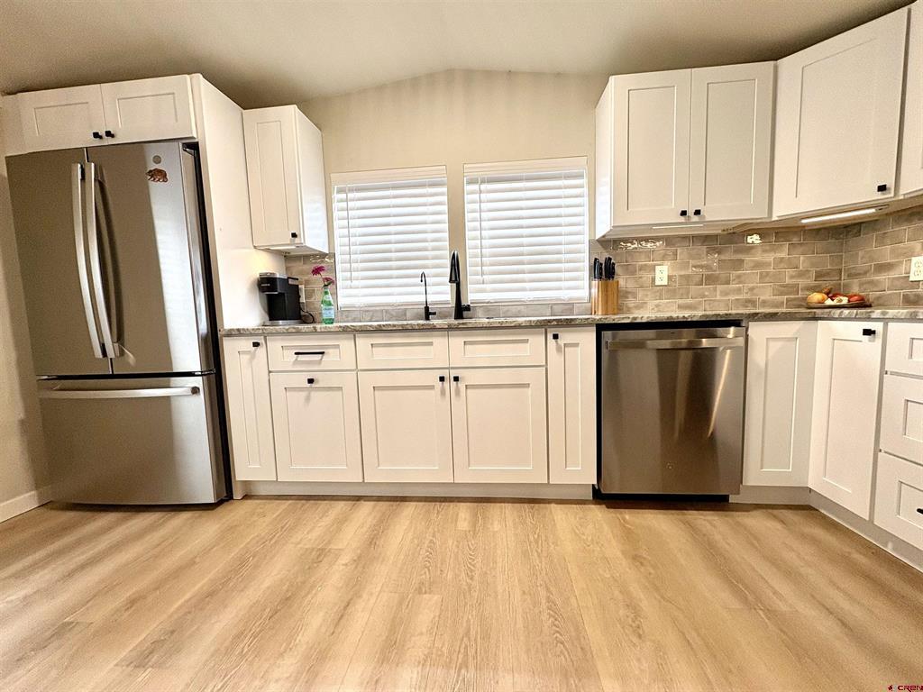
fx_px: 373
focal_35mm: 14
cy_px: 346
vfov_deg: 85.7
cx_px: 462
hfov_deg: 102.1
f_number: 2.2
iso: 100
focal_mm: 2.22
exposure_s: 1/120
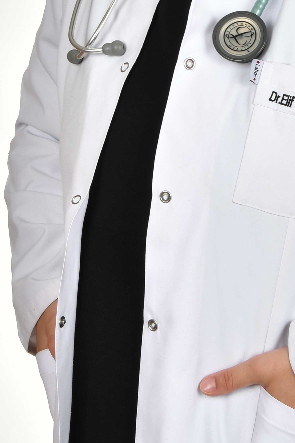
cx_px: 271
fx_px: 3036
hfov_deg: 5.6
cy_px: -12
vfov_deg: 8.3
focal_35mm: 247
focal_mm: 72
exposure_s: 1/125
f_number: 13
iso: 200
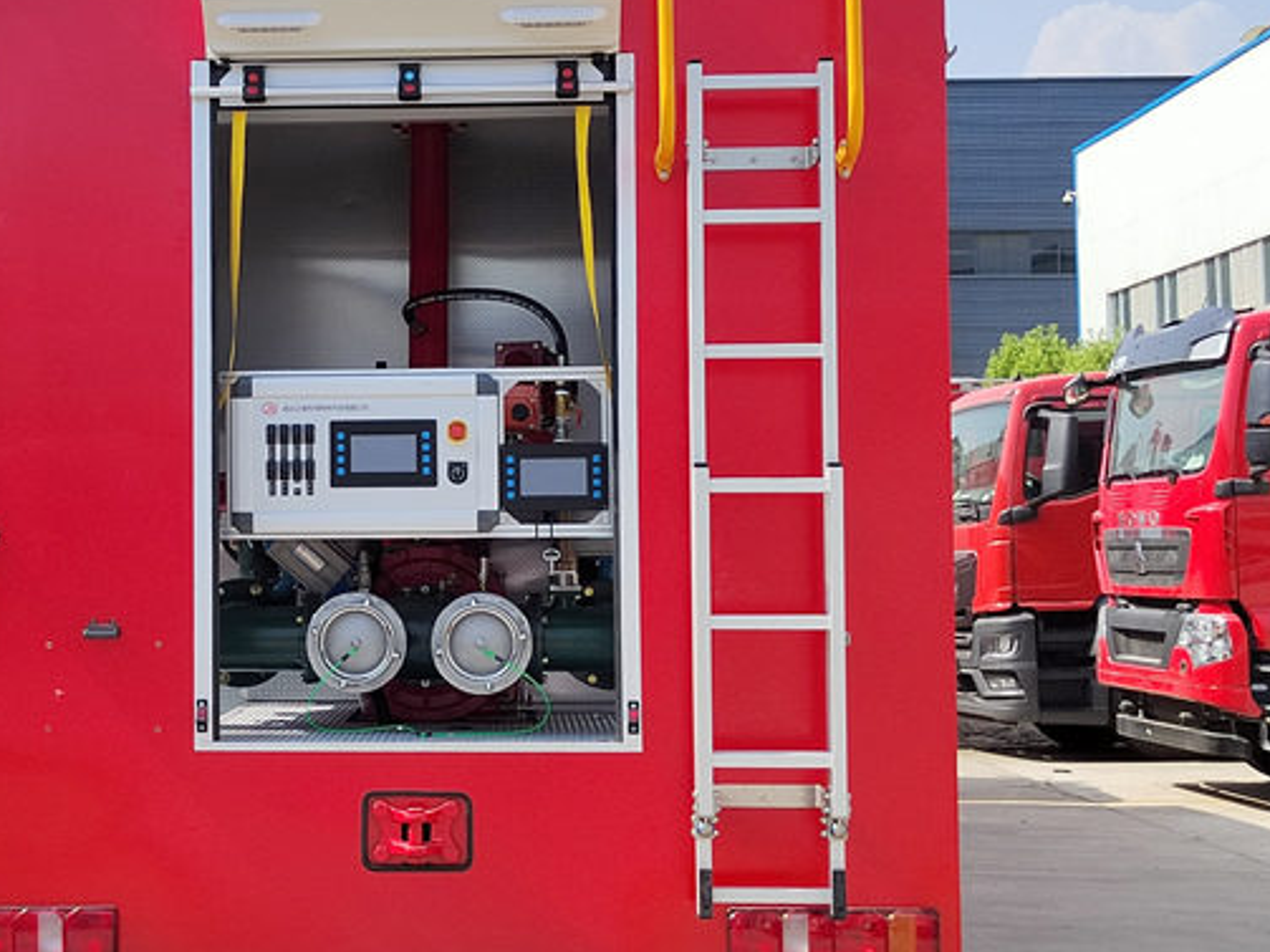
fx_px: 2274
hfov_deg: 30.8
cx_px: 371
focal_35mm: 62
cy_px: 458
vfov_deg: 23.6
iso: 243
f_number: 1.9
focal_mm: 5.52
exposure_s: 1/2000
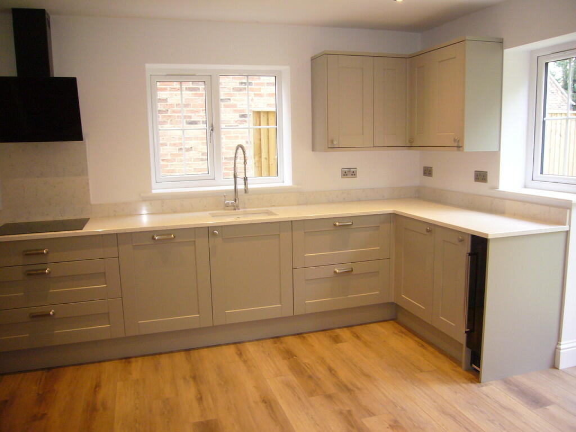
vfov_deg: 49.7
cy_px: 216
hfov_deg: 63.4
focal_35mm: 28
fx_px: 466
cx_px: 288
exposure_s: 1/30
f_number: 2.8
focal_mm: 4.6
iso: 200
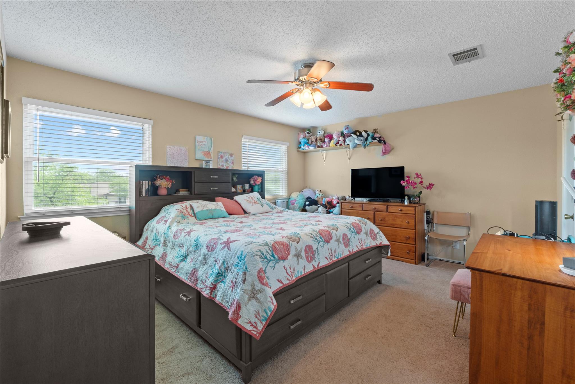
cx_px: 288
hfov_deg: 100.4
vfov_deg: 77.3
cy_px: 192
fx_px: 240
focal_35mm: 15
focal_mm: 10
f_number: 11
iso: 250
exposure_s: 2
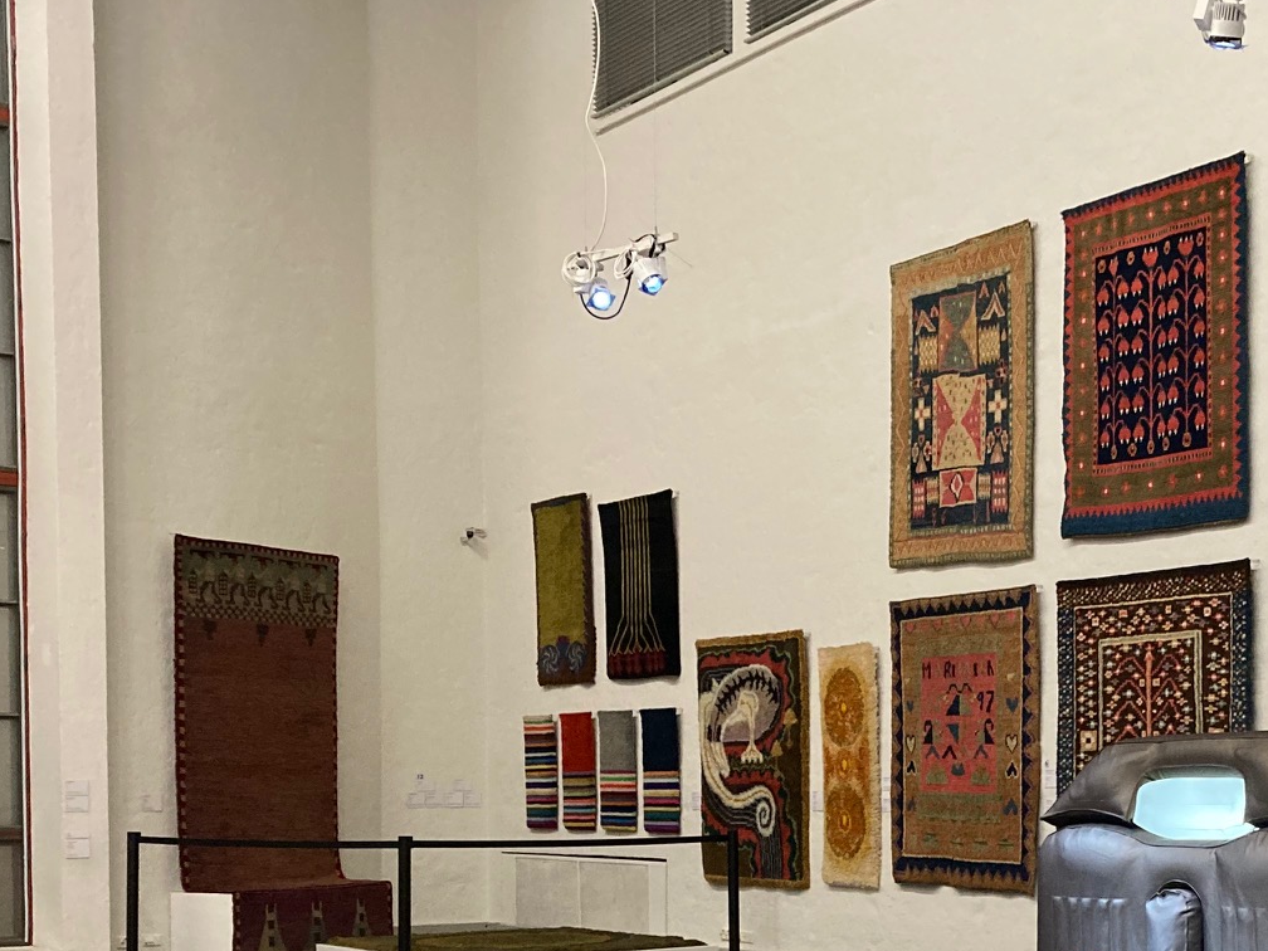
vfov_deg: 25.3
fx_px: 2051
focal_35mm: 56
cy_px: 864
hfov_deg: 33.5
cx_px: 994
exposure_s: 1/33
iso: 250
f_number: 1.8
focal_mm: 3.99
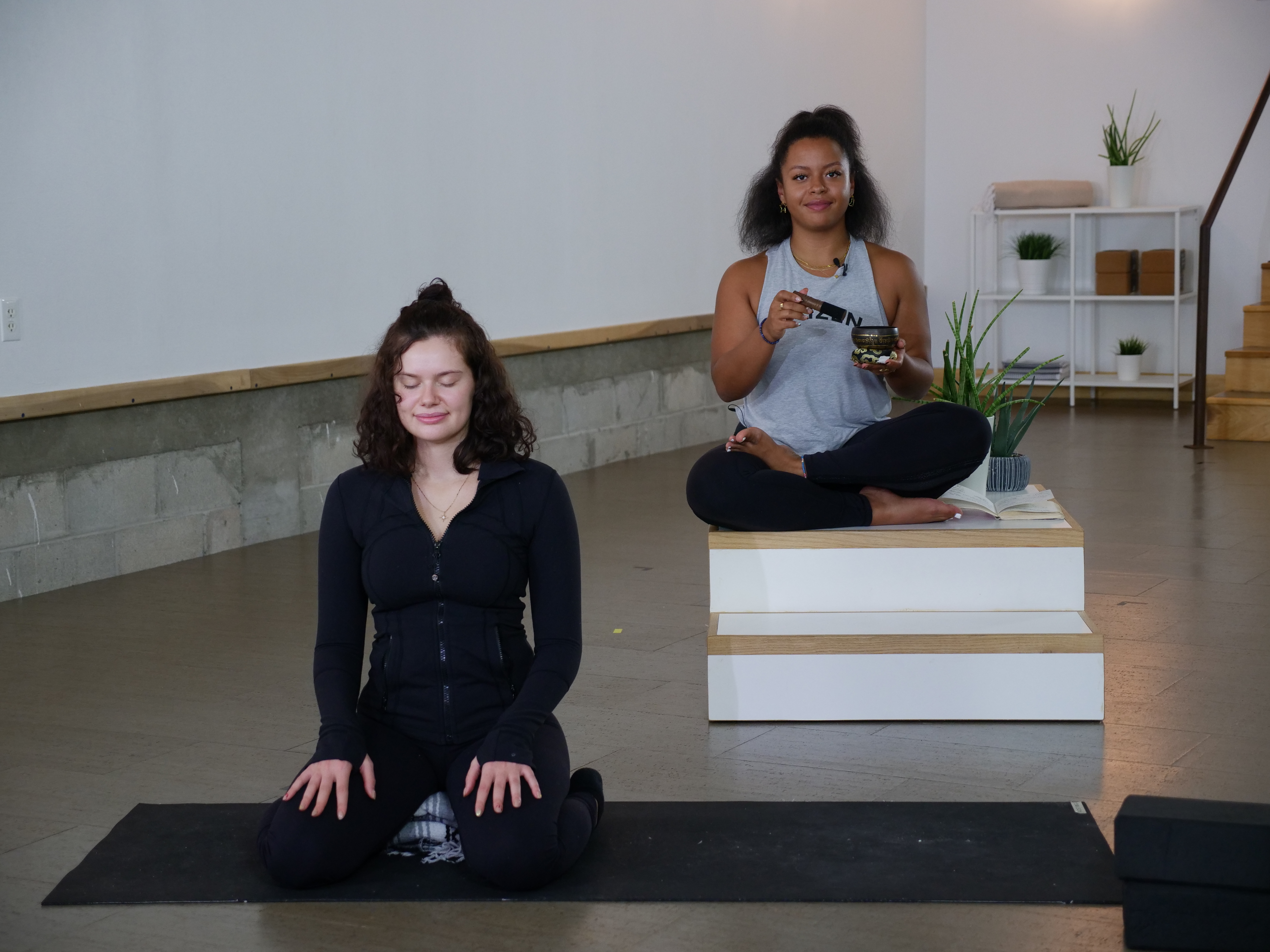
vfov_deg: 21.0
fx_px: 2568
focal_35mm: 70
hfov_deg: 27.8
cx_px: 635
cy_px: 476
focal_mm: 35
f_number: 2.8
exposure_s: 1/60
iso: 800
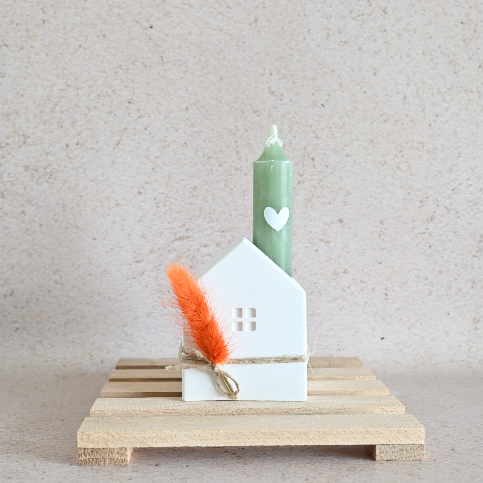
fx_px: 705
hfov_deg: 37.8
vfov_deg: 37.8
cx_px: 239
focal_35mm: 45
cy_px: 255
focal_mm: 23
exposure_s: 1/60
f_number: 5
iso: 1250
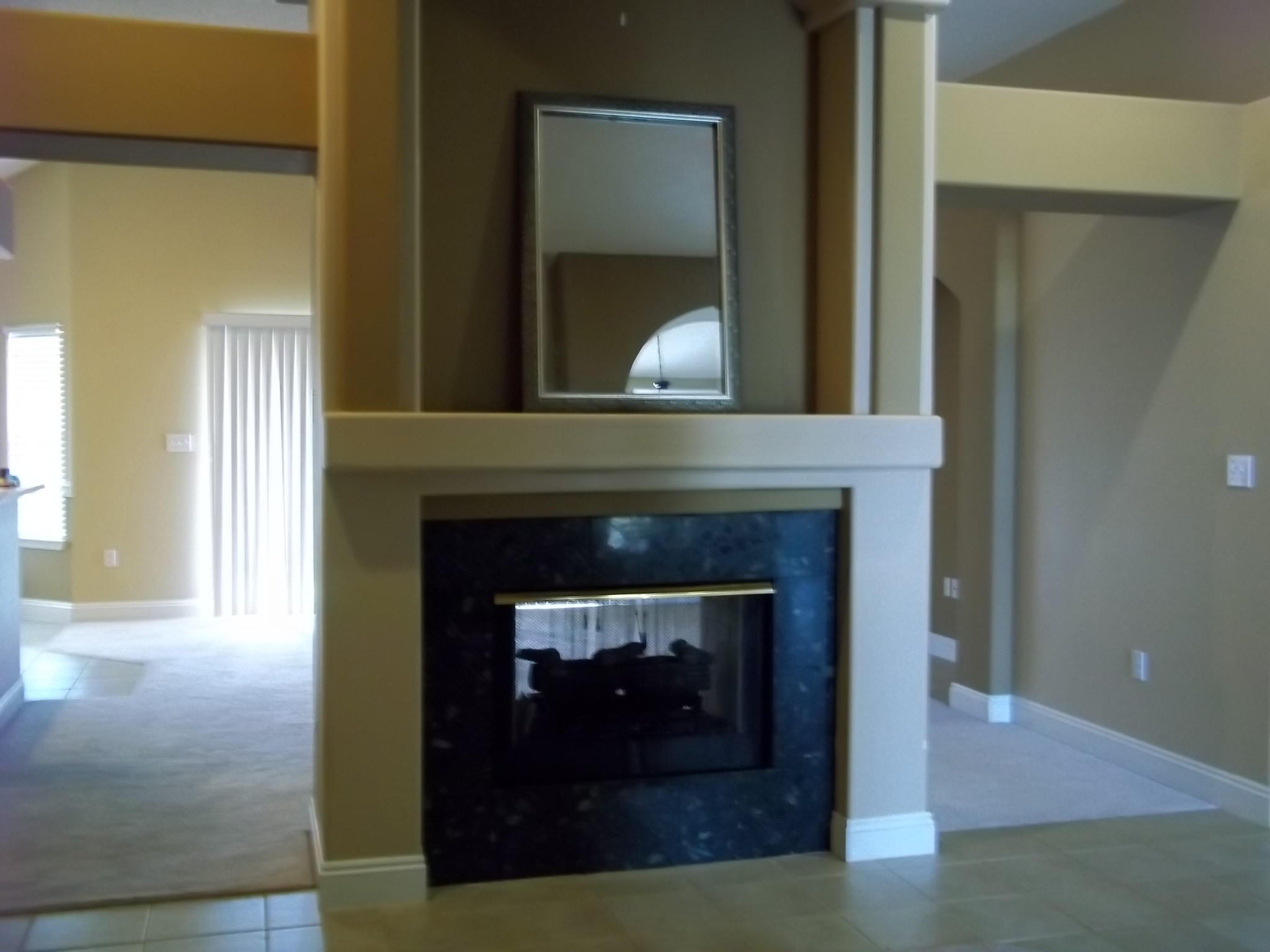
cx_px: 635
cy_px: 476
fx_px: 1321
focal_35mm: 36
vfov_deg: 39.7
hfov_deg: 51.4
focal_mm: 6.5
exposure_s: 1/8
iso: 286
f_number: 3.1
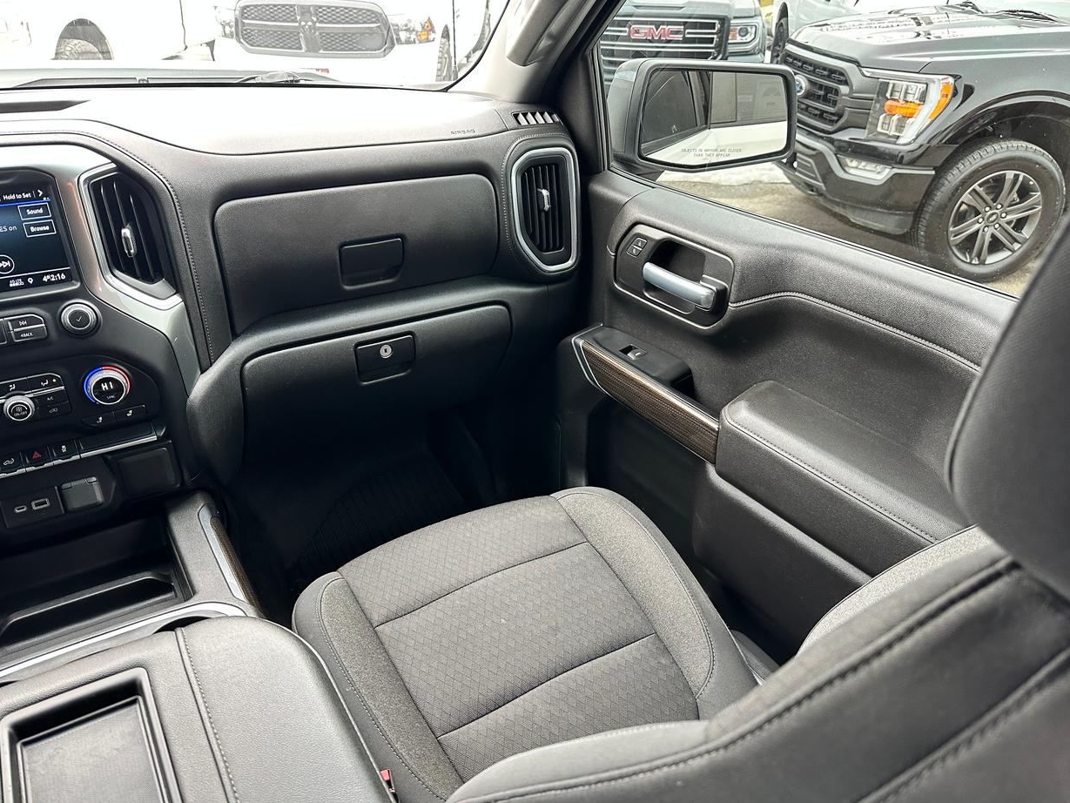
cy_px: 416
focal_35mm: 25
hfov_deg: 69.4
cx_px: 542
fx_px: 773
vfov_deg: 54.9
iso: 250
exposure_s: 1/100
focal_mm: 6.86
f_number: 1.78
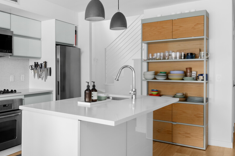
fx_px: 228
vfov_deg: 37.7
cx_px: 51
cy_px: 75
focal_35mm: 35
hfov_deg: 51.5
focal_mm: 14
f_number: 9
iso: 100
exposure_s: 1.3
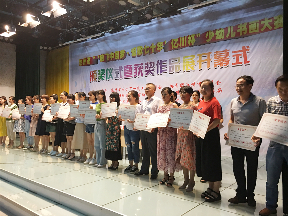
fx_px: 241
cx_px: 144
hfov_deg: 61.7
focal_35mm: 29
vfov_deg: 48.2
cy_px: 108
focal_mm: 4.15
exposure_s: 1/17
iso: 100
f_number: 2.2
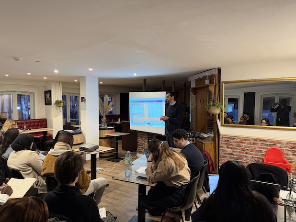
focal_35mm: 24
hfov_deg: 71.6
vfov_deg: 56.8
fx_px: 205
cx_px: 148
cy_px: 111
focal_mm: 6.76
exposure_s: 1/50
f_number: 1.78
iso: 320
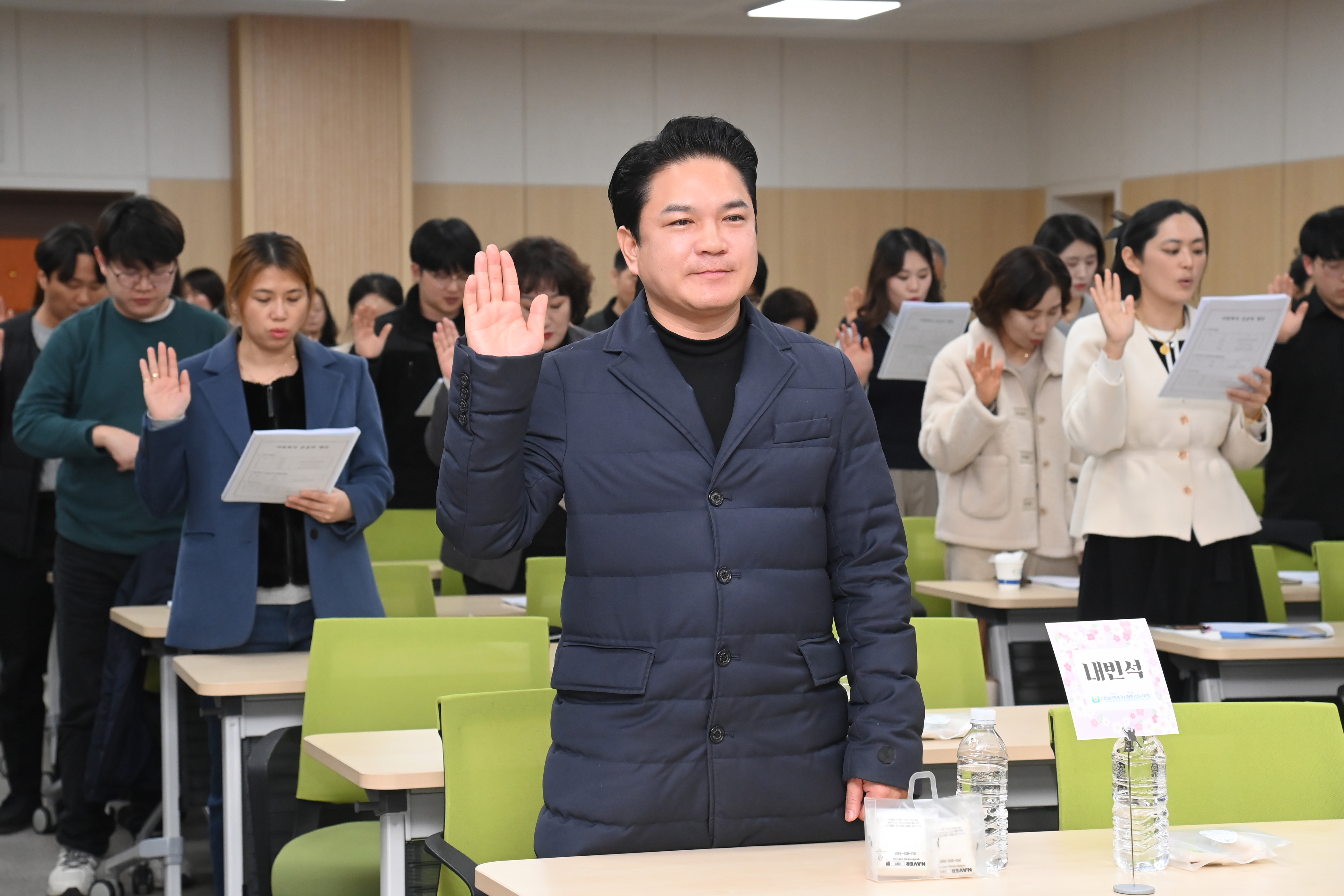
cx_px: 672
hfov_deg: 28.8
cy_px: 448
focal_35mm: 70
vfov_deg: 19.5
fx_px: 2613
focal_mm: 70
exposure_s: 1/250
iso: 3200
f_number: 6.3
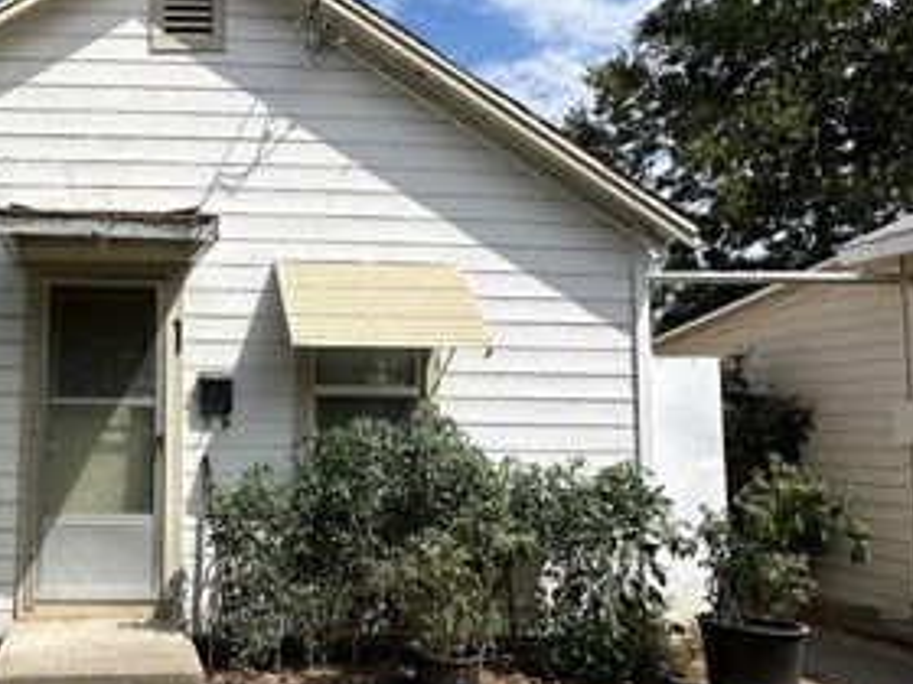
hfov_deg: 52.0
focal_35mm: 32
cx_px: 143
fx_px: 844
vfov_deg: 44.1
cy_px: 358
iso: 50
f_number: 2.2
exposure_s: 1/3509
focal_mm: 2.22
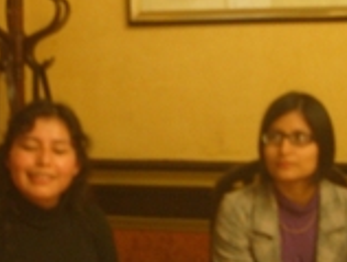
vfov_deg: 15.0
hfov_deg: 19.8
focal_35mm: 99
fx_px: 994
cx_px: 138
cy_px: 92
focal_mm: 5.8
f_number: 2.6
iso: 200
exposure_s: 1/4
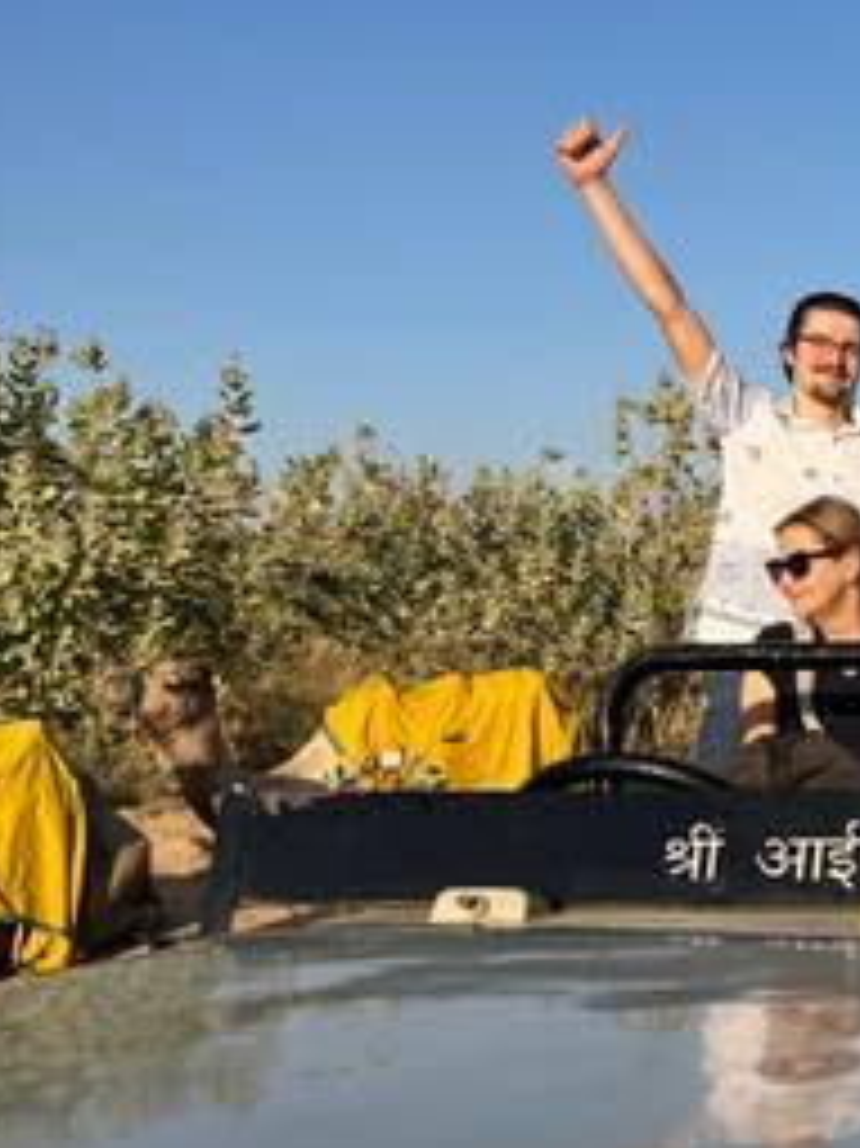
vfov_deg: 38.5
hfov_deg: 26.2
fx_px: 1625
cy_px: 761
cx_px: 1049
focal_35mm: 49
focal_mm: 5.1
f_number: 1.6
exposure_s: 1/3413
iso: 50
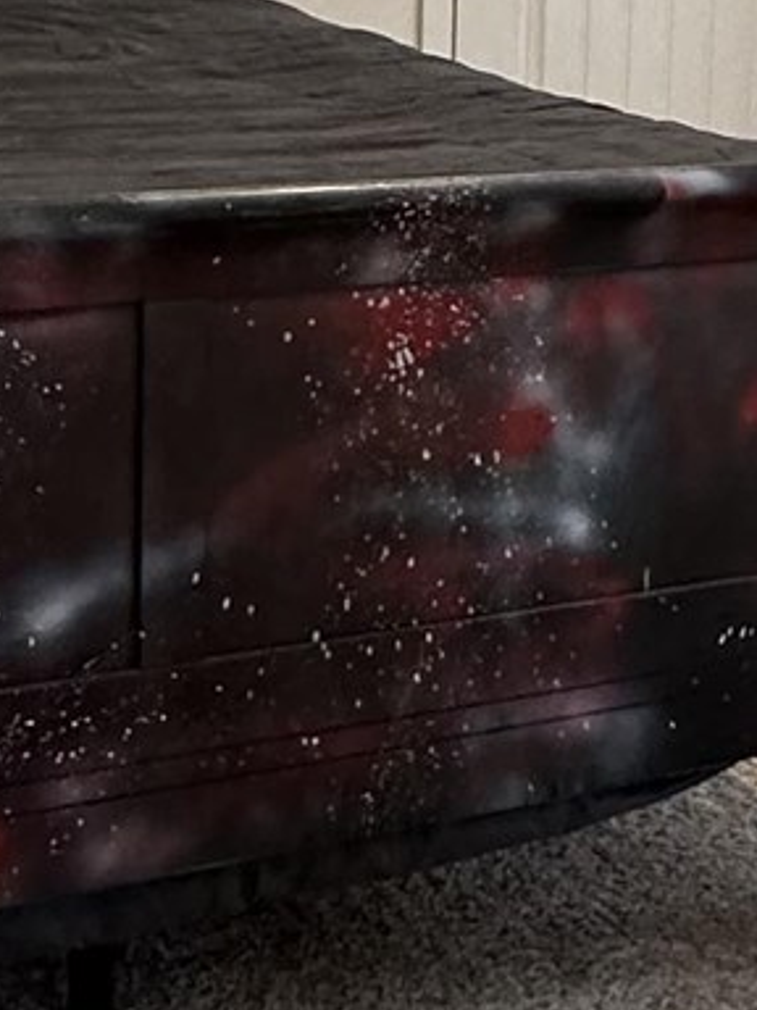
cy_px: 116
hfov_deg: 17.3
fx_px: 2449
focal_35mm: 84
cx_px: 697
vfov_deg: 22.7
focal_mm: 2.22
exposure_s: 1/60
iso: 250
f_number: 2.2
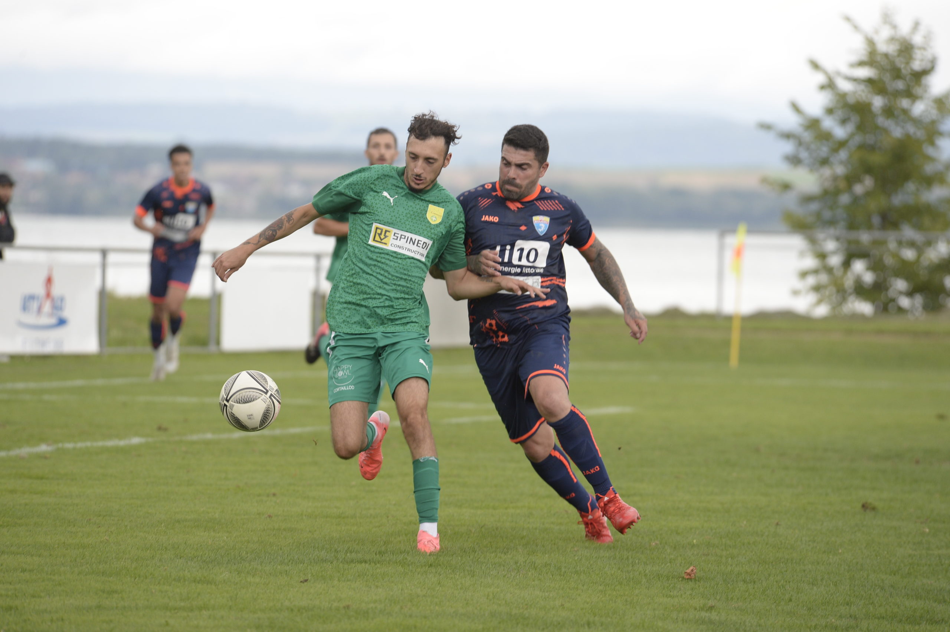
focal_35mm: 280
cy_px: 316
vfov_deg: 4.9
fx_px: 7381
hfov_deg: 7.4
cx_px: 475
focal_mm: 280
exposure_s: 1/640
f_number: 5.3
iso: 1100
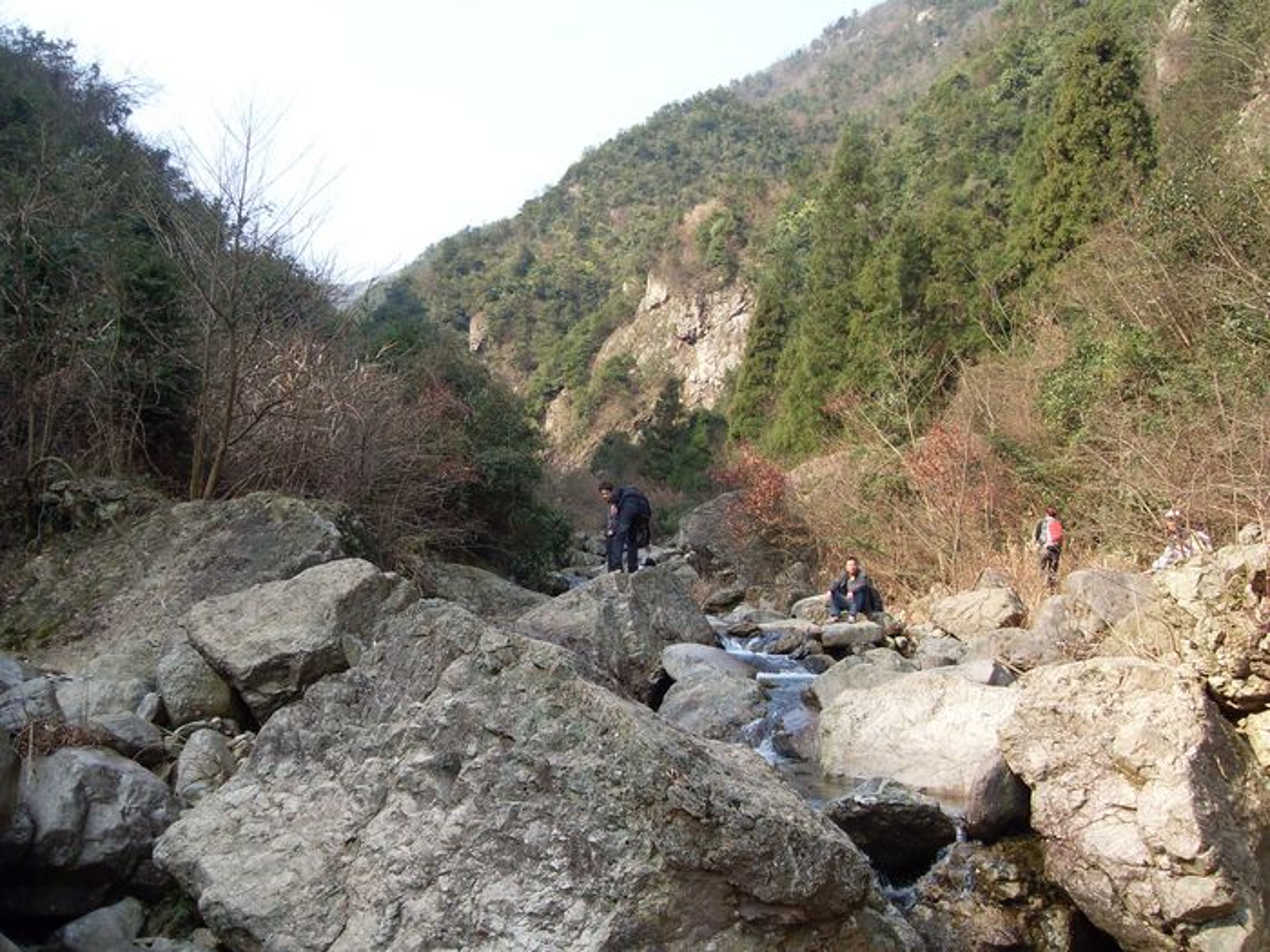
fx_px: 1357
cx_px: 635
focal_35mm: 37
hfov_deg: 50.1
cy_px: 476
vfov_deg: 38.7
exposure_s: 1/350
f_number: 2.8
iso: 80
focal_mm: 6.3
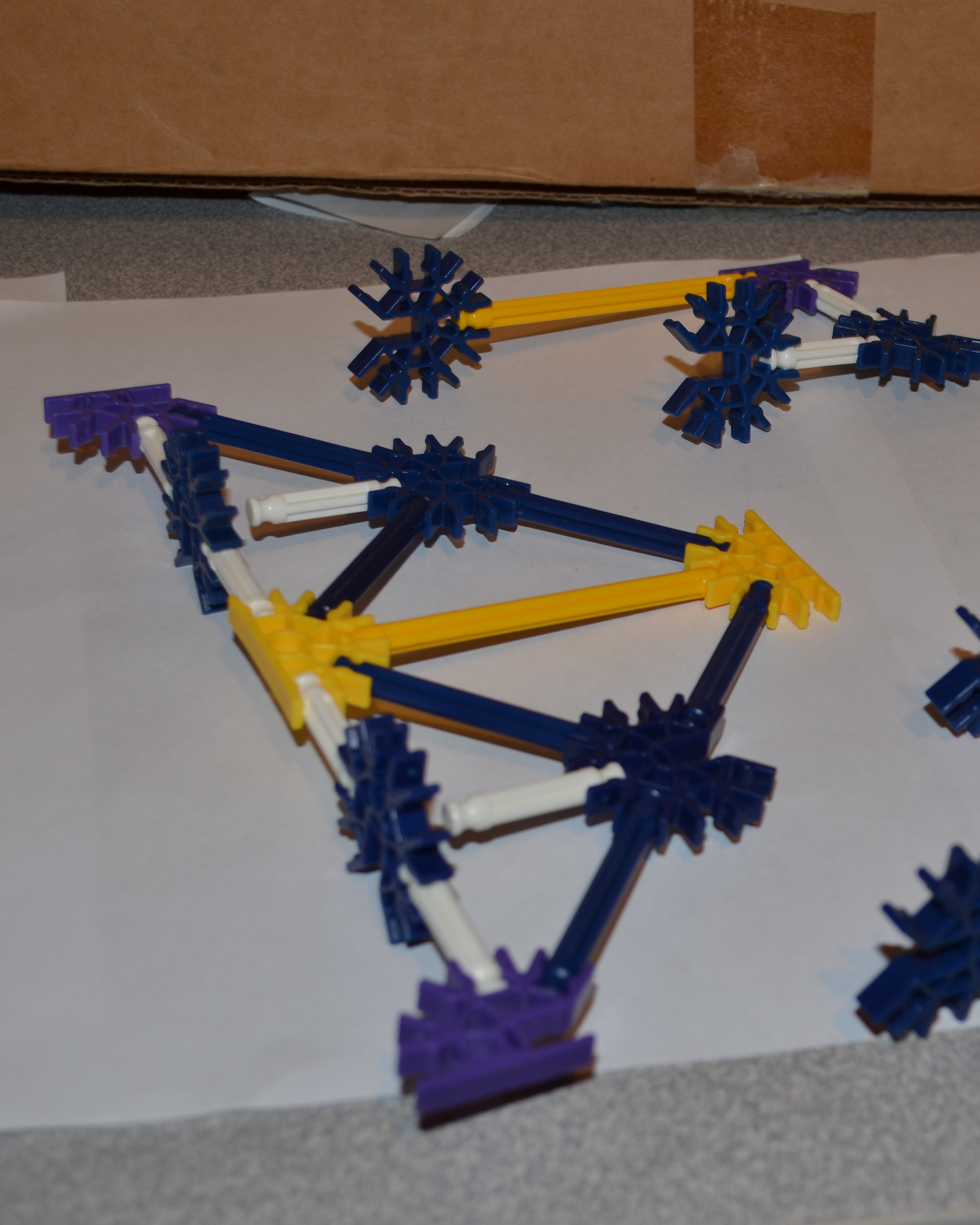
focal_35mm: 56
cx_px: 732
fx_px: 2030
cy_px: 611
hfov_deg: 26.8
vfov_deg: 33.6
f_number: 5.6
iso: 200
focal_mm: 26
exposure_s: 1/30
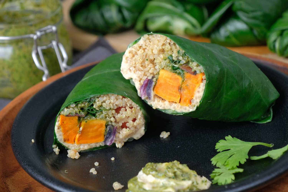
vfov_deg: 10.4
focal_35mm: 132
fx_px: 1056
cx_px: 144
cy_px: 96
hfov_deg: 15.5
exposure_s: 1/125
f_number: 7.1
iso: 400
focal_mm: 88.2
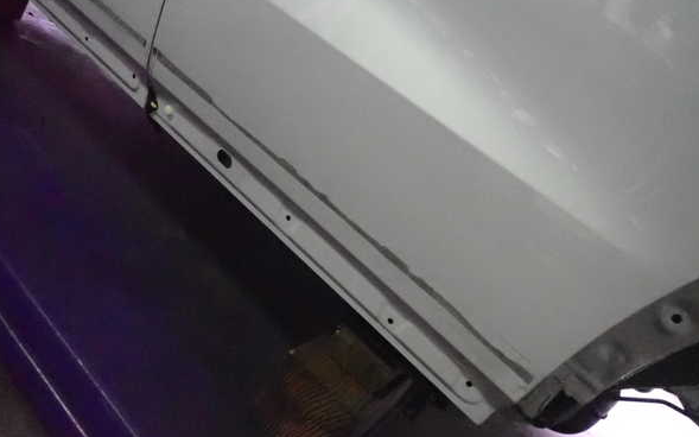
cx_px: 345
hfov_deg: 68.4
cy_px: 232
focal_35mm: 27
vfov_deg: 46.0
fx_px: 514
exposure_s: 1/400
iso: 6400
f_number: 2
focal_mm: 4.5
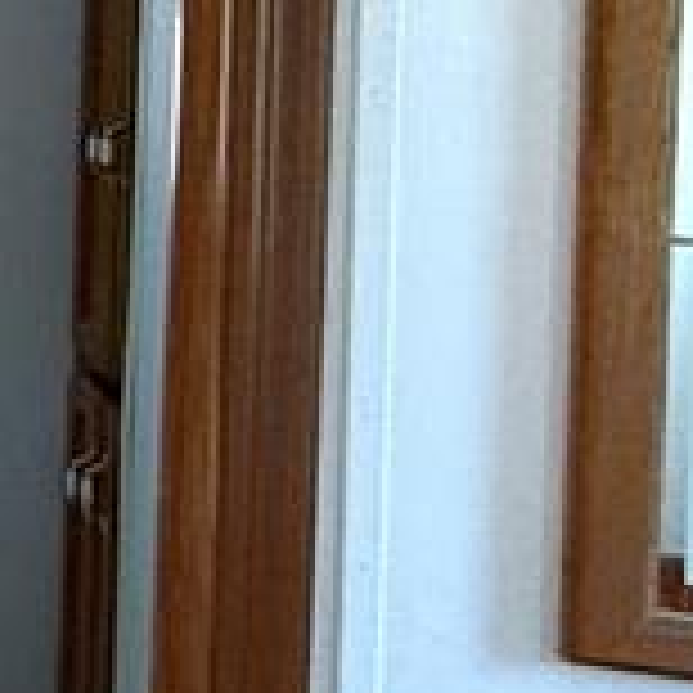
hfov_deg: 10.5
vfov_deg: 20.3
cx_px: -1548
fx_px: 1857
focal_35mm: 82
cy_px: -38
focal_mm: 2.22
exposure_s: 1/120
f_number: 2.2
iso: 125
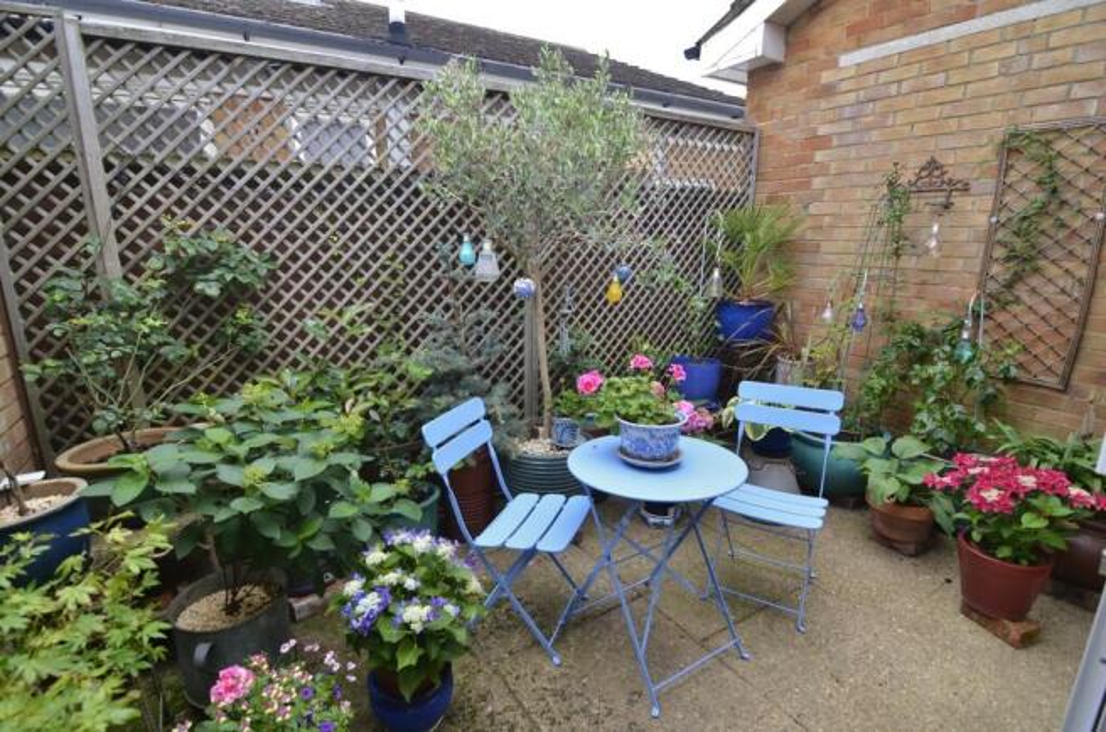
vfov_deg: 71.8
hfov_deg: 95.1
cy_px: 366
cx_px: 553
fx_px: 506
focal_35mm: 16
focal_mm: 11
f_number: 5.6
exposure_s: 1/125
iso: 220
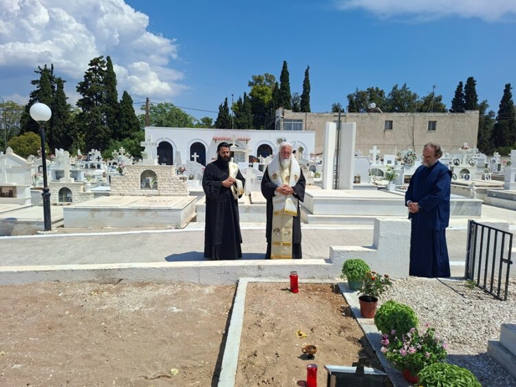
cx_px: 258
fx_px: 343
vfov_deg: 58.9
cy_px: 194
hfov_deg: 73.9
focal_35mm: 23
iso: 50
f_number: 1.8
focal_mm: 5.54
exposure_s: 1/2833
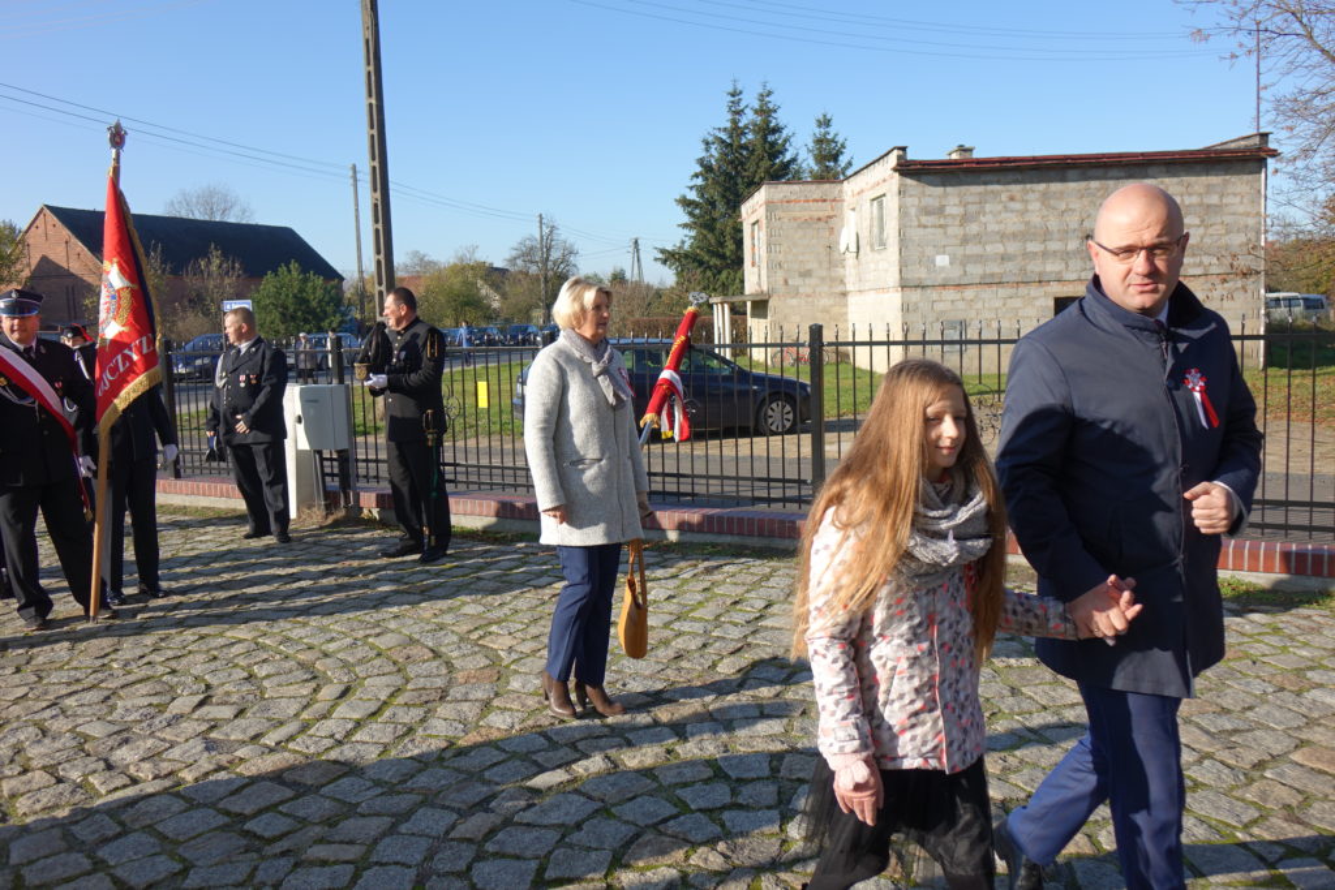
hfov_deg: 61.9
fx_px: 1113
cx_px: 668
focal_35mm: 30
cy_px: 445
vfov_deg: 43.6
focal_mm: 10.91
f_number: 2.8
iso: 125
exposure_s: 1/1000
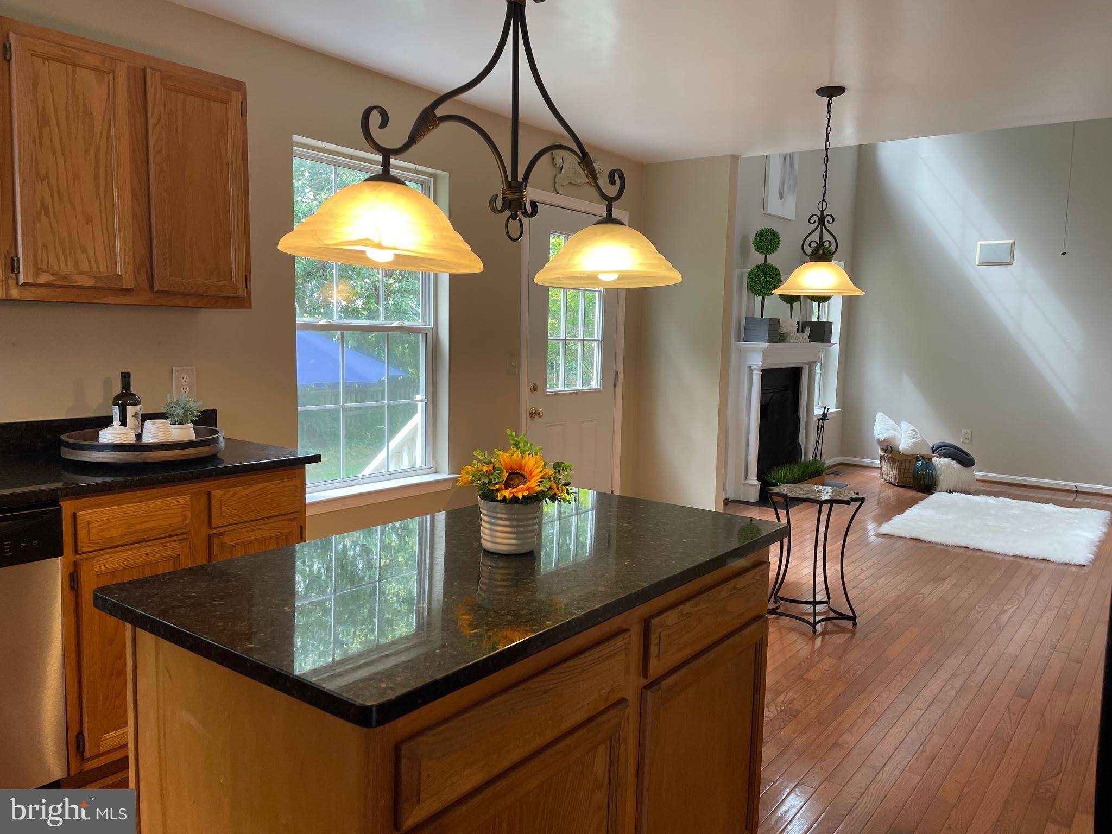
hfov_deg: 67.3
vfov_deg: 53.1
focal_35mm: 26
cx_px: 556
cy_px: 417
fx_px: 835
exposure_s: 1/60
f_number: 1.6
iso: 64
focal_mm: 4.2
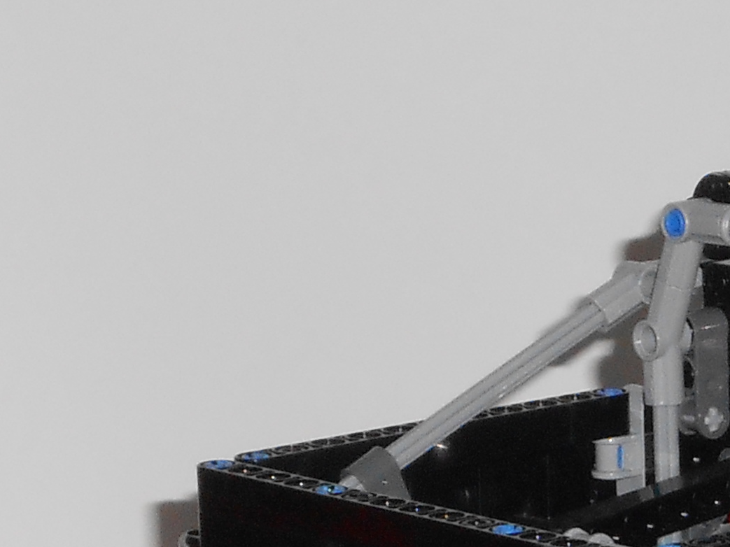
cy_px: 633
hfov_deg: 6.2
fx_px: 6705
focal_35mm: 318
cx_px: 995
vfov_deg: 4.7
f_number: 6
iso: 250
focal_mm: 12.8
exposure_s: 1/60
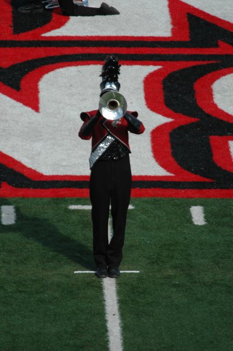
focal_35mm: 600
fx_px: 5835
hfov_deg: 2.3
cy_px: 176
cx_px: 116
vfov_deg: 3.4
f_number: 5.6
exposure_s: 1/1000
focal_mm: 400
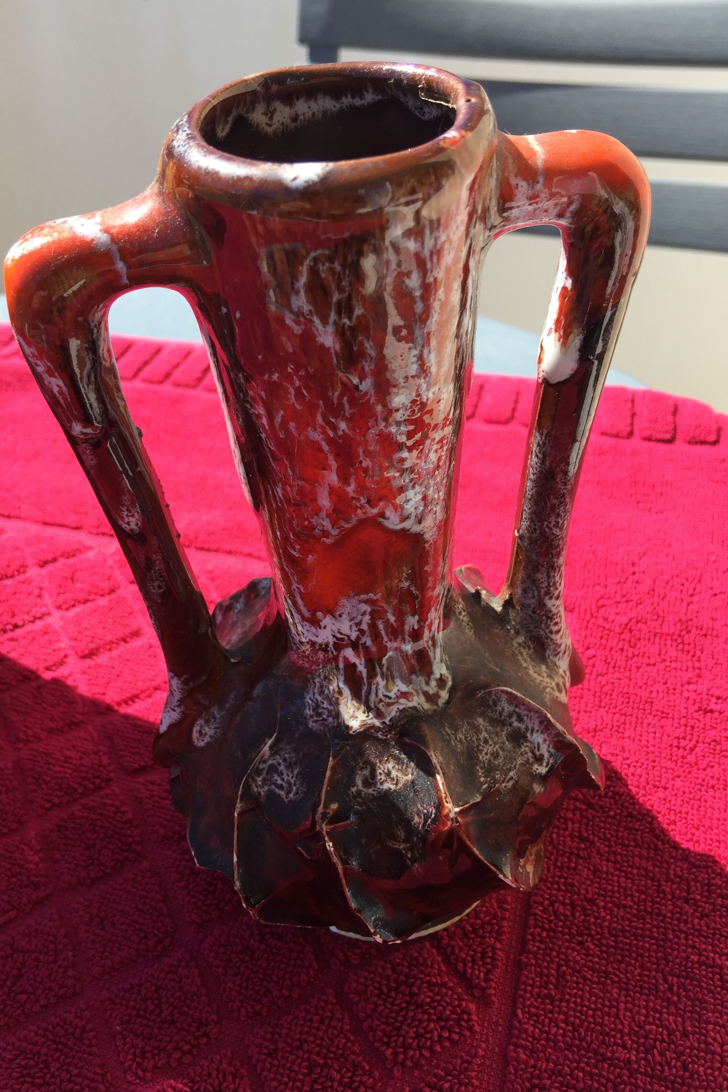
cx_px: 311
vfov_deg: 60.3
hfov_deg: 42.2
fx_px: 940
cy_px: 544
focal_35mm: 31
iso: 32
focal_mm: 4.15
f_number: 2.2
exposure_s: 1/732
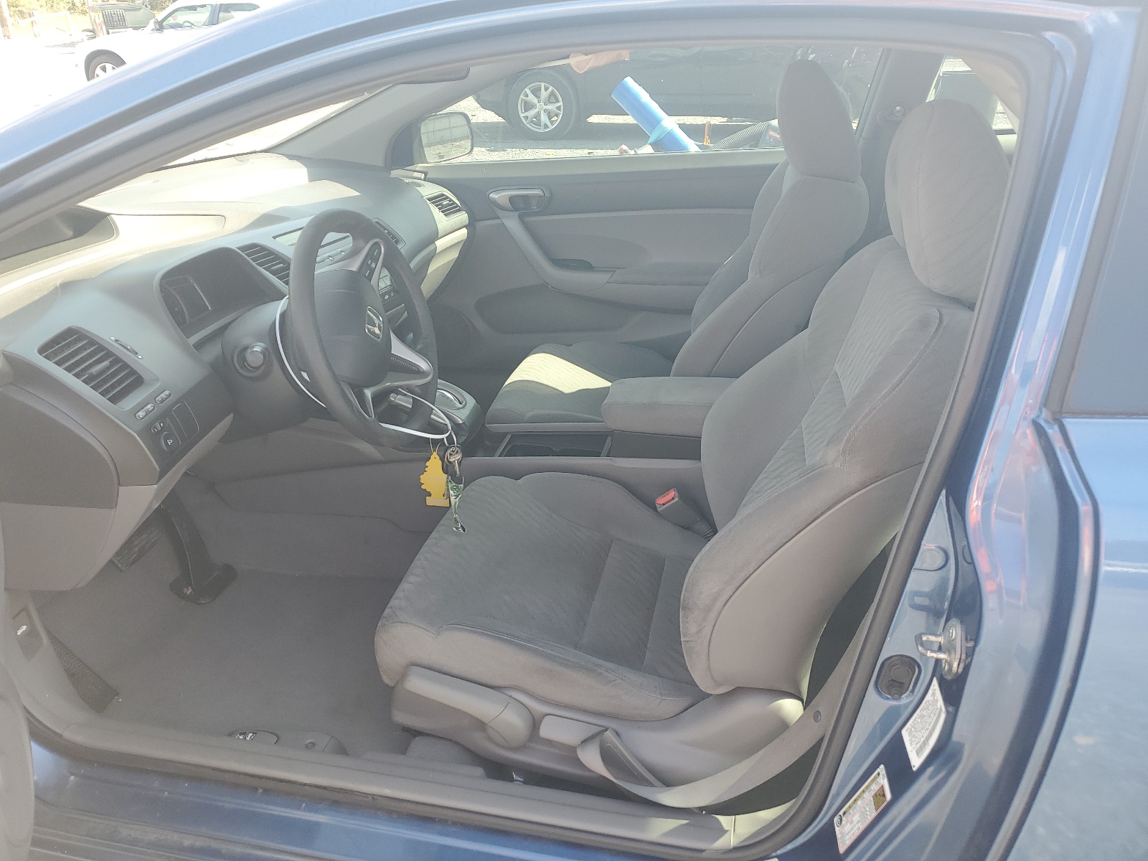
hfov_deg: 67.3
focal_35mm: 26
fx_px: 862
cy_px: 430
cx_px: 574
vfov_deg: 53.1
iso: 50
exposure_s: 1/217
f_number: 1.5
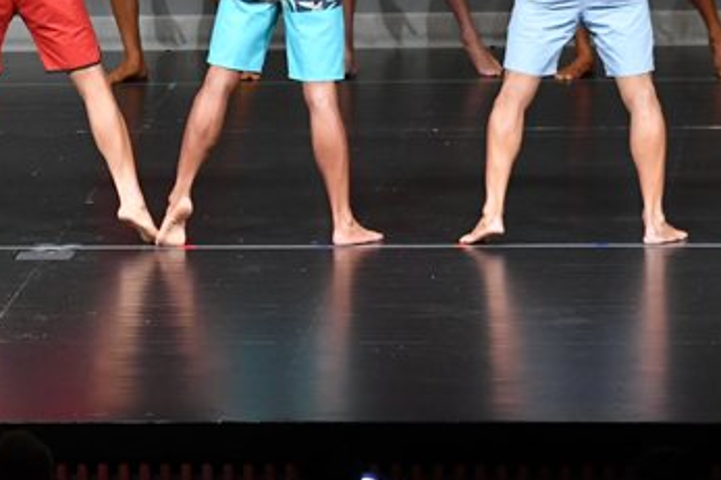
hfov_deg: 5.0
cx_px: -16
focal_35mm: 409
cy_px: 0
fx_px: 8187
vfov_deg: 3.4
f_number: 5.6
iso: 4000
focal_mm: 122
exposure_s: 1/400
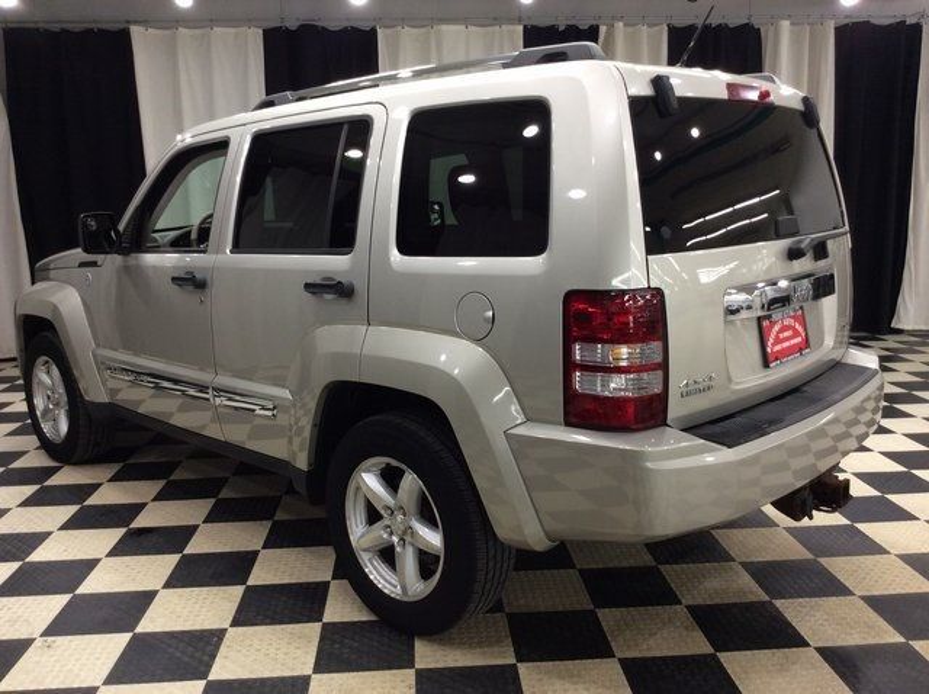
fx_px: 858
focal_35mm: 32
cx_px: 464
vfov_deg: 44.1
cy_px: 347
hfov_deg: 56.9
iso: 50
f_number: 2.4
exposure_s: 1/25
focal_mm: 3.3
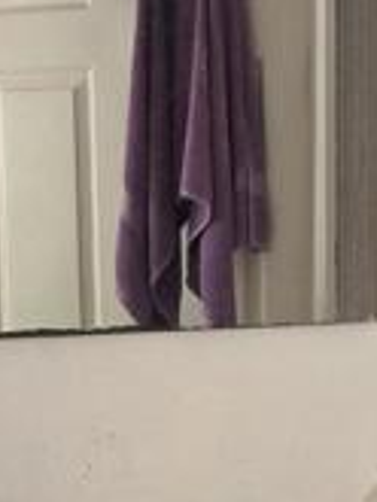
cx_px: 261
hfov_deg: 16.6
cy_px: 386
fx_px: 1291
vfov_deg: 21.8
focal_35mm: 89
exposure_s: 1/120
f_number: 1.8
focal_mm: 5.4
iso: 800
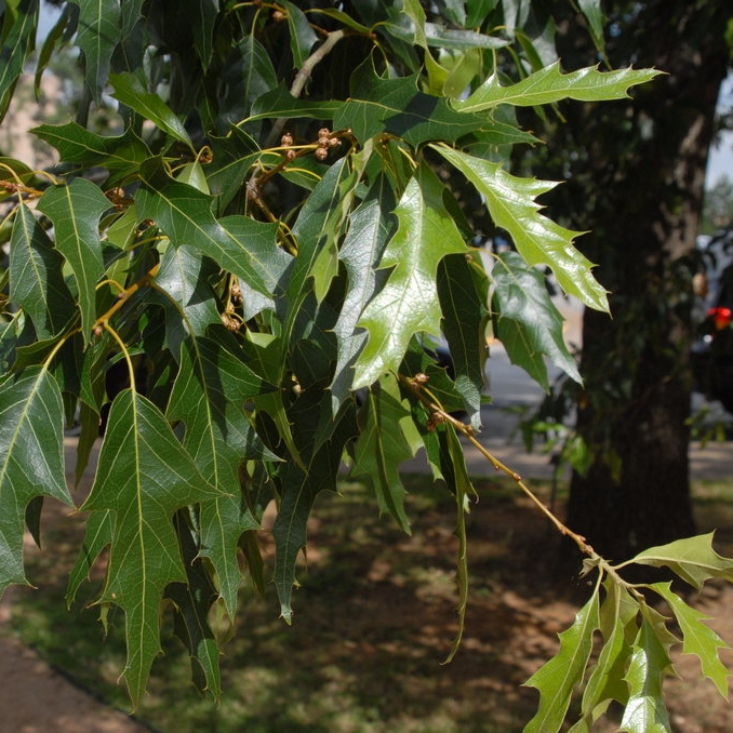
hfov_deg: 31.4
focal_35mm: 54
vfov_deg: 31.6
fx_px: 1294
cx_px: 248
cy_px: 366
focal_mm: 28
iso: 400
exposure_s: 1/320
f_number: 9
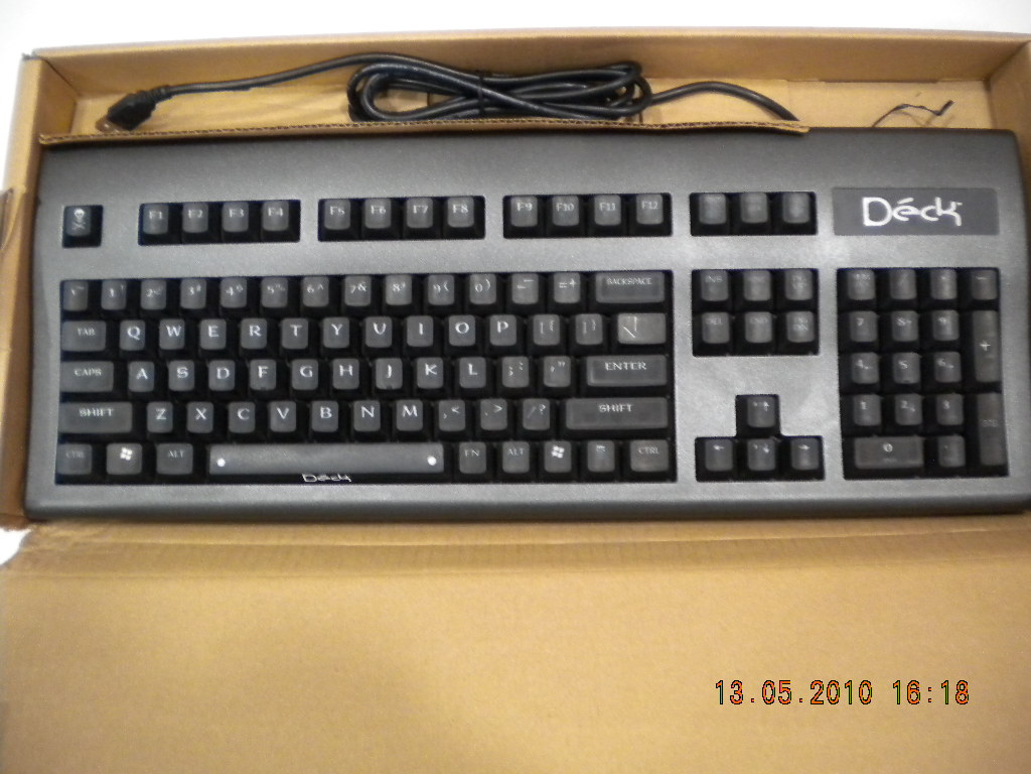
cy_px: 387
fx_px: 1042
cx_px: 516
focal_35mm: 35
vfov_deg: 40.7
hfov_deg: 52.6
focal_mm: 6.3
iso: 418
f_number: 3.1
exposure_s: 1/8.8
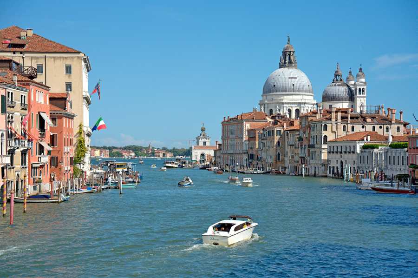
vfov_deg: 17.0
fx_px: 928
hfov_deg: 25.4
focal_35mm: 80
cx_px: 209
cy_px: 139
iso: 400
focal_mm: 80
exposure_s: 1/1600
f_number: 8
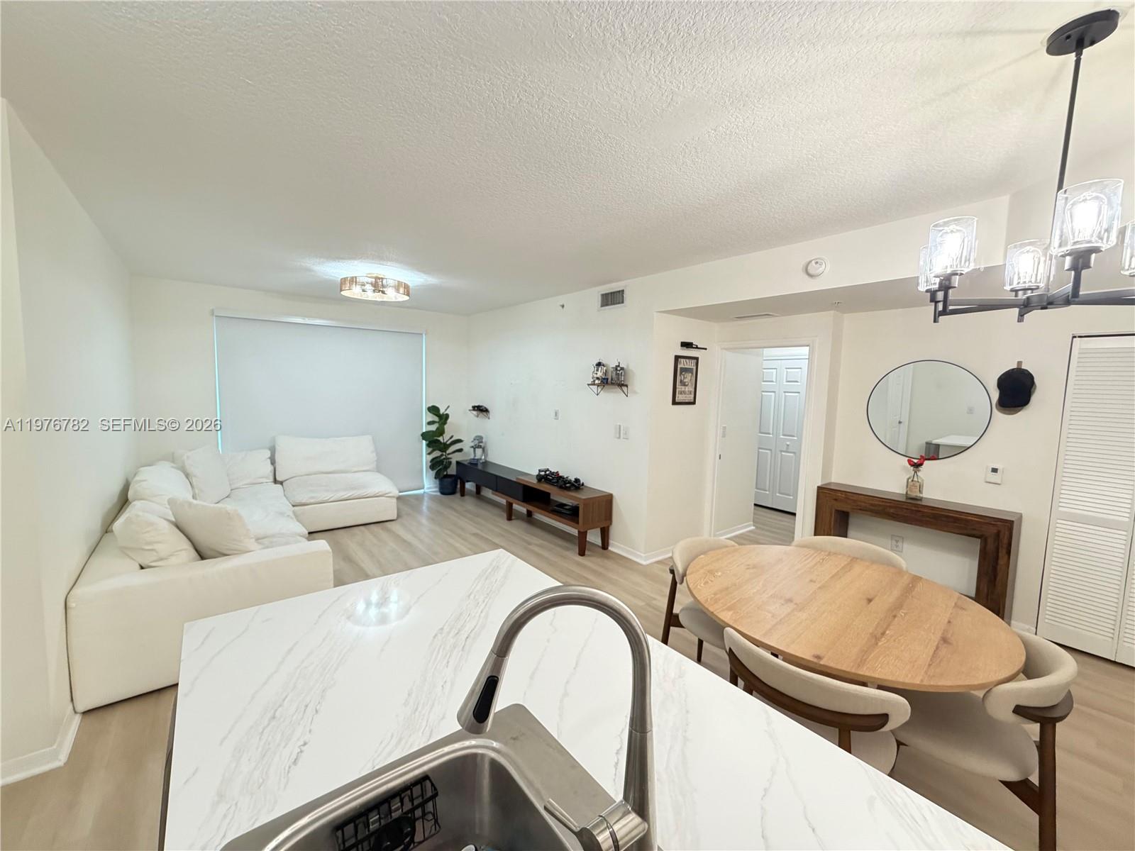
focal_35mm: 14
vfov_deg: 85.7
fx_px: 459
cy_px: 426
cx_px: 568
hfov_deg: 102.1
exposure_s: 1/60
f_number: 2.2
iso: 400
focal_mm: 2.22
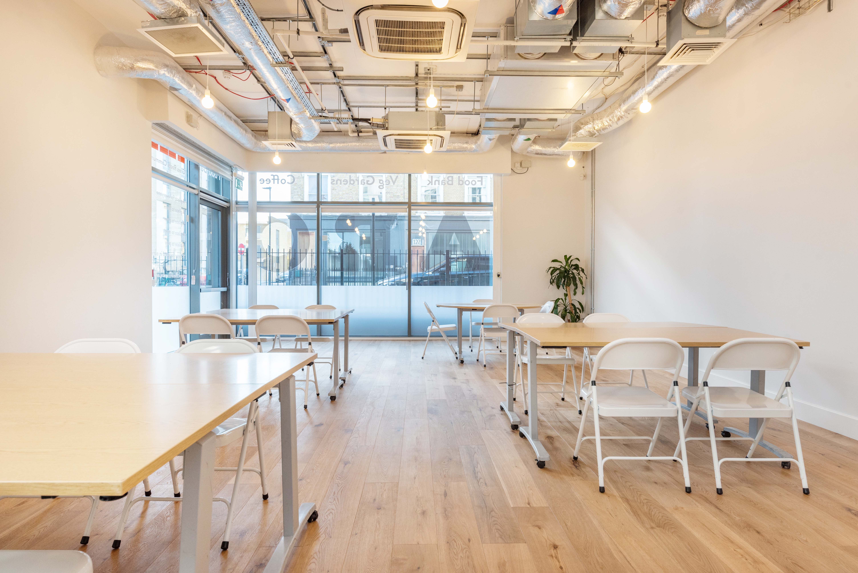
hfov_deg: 84.0
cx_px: 429
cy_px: 286
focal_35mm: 20
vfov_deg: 62.0
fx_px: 477
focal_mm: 20
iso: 400
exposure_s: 1/60
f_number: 8
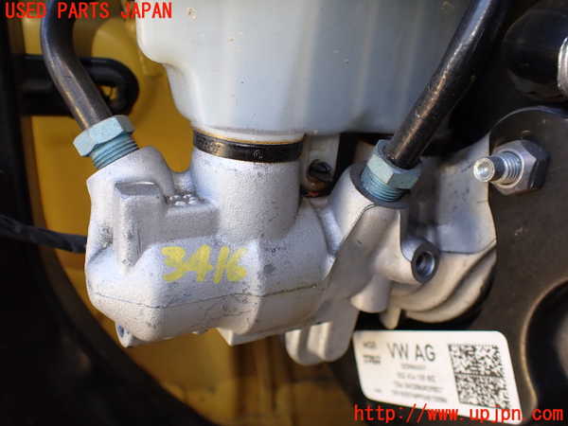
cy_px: 213
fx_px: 492
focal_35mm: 30
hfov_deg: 60.0
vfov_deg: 46.8
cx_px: 284
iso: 200
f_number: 2.3
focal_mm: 5.4
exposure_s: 1/125
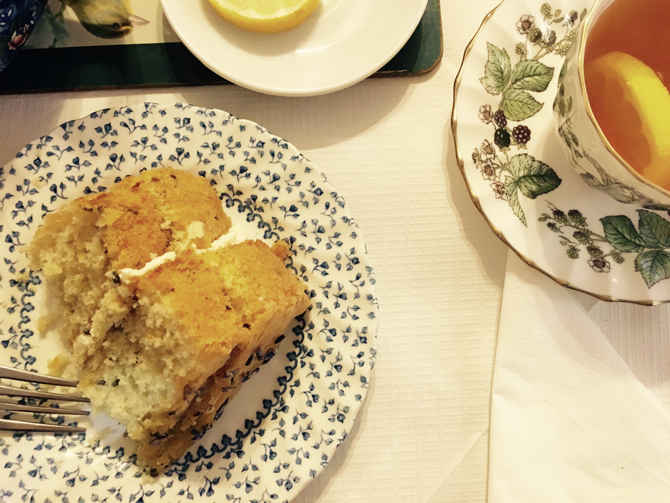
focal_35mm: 29
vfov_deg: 48.2
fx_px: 561
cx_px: 335
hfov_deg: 61.7
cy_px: 252
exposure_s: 1/17
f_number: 2.2
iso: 250
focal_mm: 4.15
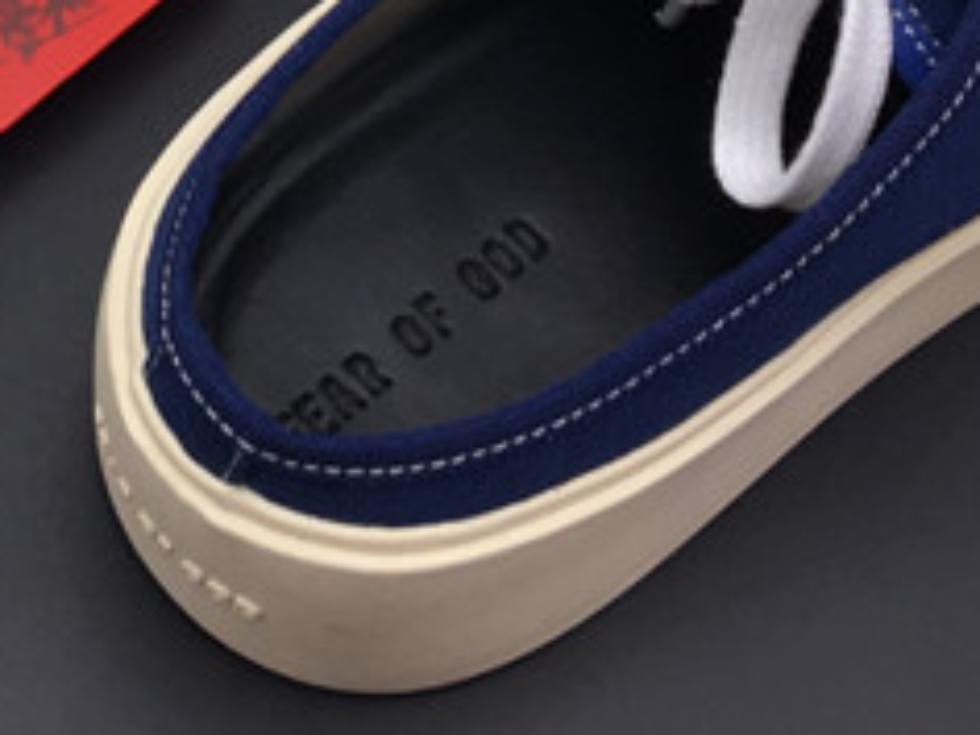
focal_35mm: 123
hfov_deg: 15.7
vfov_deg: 11.2
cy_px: -619
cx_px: -12
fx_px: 3482
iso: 32
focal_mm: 4.15
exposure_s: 1/100
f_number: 2.2
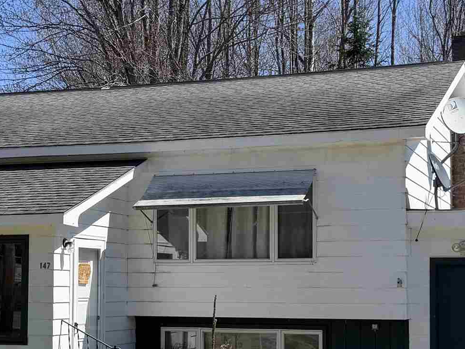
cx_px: 221
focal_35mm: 76
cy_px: 253
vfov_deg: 19.3
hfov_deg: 25.6
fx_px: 1021
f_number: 1.78
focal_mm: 6.76
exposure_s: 1/3584
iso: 80
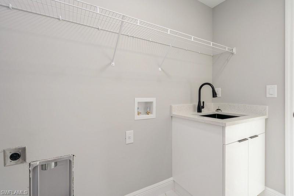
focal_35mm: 16
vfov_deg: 73.7
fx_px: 131
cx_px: 147
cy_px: 98
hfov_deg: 96.7
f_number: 8
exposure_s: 1/10
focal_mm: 16
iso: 200
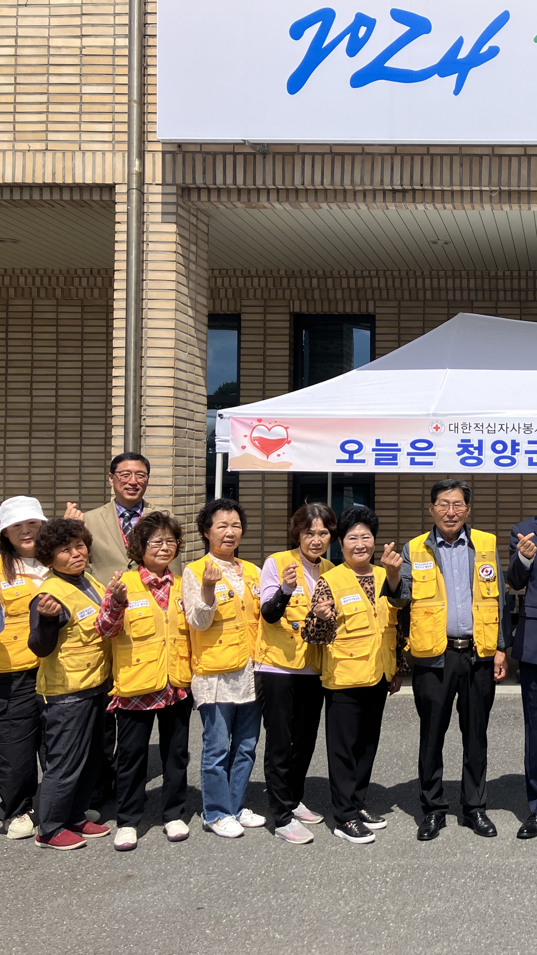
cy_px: 477
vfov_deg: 49.4
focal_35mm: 41
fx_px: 1038
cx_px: 590
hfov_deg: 26.7
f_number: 1.8
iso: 32
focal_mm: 3.99
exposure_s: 1/2703
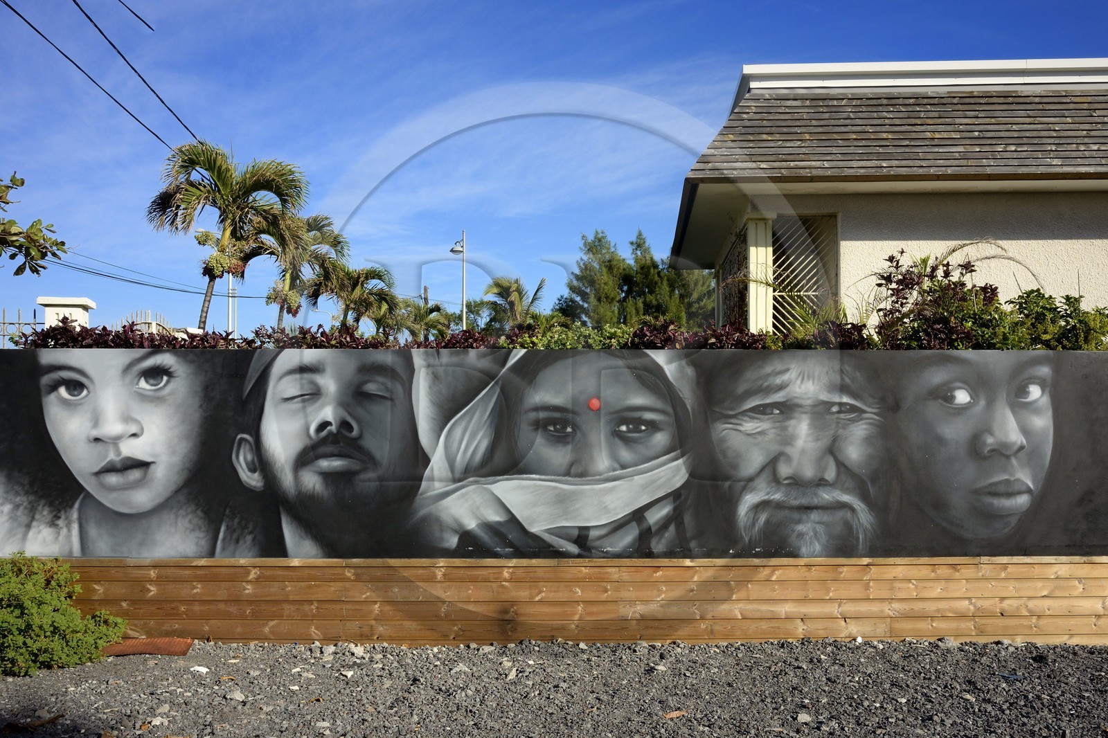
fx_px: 862
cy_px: 369
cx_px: 554
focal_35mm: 28
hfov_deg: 65.5
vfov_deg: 46.4
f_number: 9
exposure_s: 1/400
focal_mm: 18.5
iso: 200
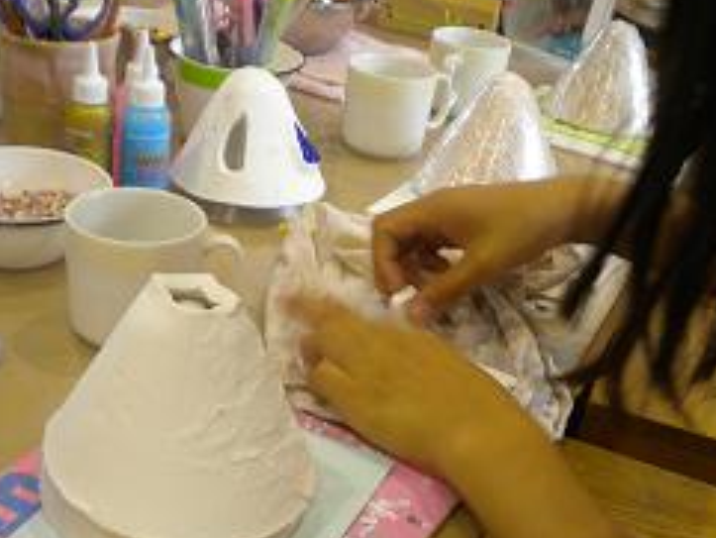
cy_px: 360
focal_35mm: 53
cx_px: 394
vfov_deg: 27.4
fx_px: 1097
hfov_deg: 36.1
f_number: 3.1
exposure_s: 1/10.5
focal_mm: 6.3
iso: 80
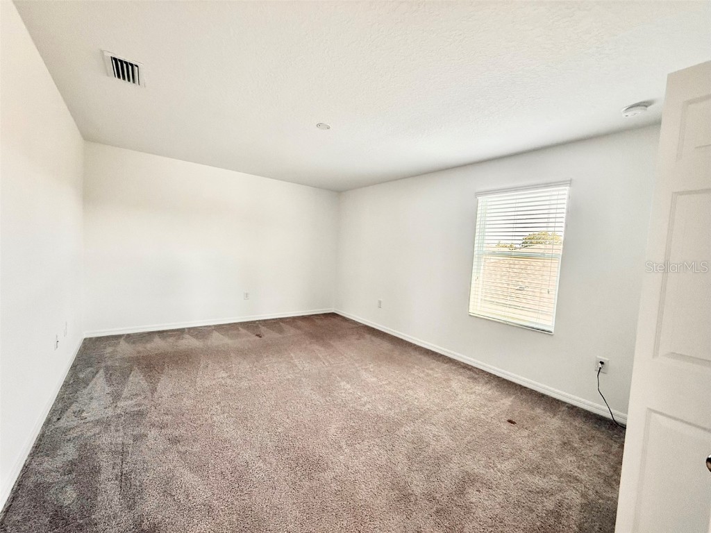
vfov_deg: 85.7
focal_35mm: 14
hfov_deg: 102.1
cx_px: 356
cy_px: 266
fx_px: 288
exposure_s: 1/120
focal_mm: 2.22
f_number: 2.2
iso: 200
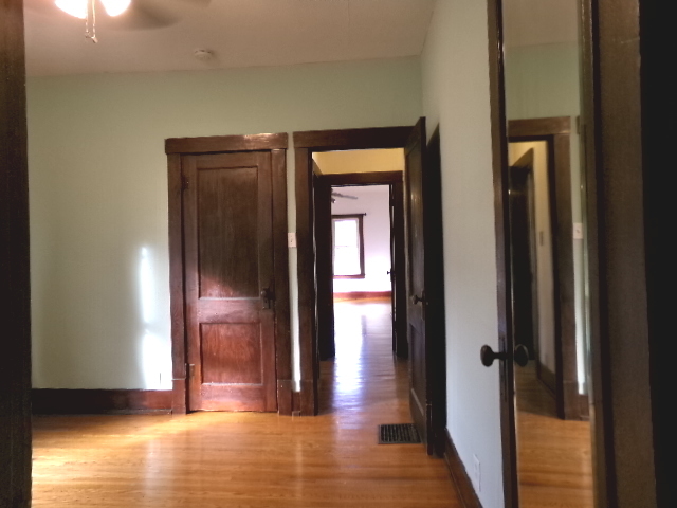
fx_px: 469
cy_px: 254
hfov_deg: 71.6
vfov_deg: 56.8
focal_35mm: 24
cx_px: 338
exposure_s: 1/20
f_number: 3.7
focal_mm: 4.3
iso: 200
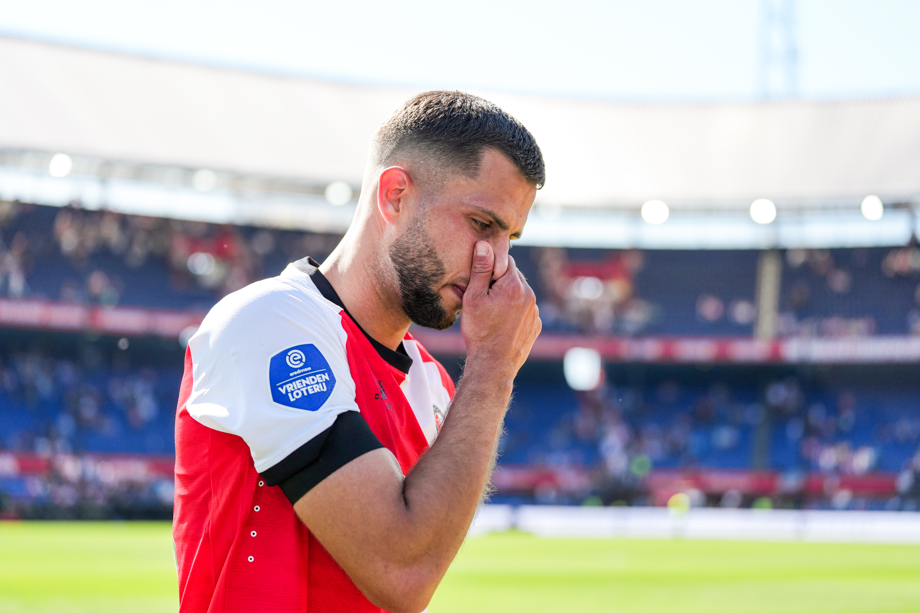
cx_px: 460
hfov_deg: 28.8
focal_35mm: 70
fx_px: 1789
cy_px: 306
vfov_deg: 19.5
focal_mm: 70
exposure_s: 1/4000
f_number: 2.8
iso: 500
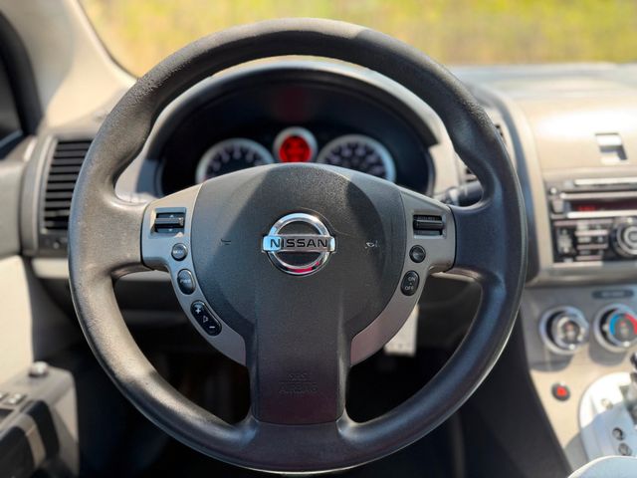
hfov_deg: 71.6
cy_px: 239
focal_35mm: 24
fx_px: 442
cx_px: 318
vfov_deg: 56.8
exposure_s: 1/211
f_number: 1.78
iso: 80
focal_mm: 6.76
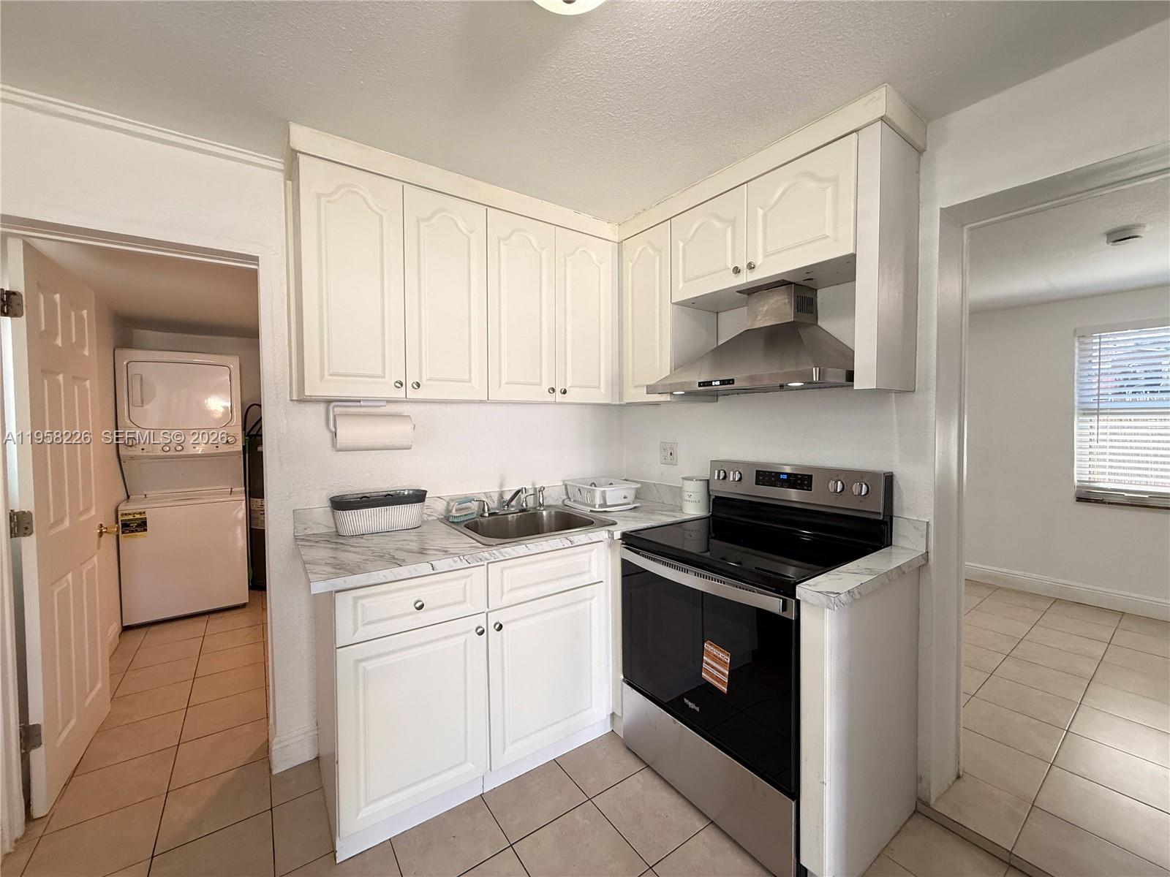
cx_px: 585
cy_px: 438
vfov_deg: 85.7
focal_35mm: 14
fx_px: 473
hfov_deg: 102.1
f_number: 2.2
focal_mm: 2.22
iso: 200
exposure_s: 1/120
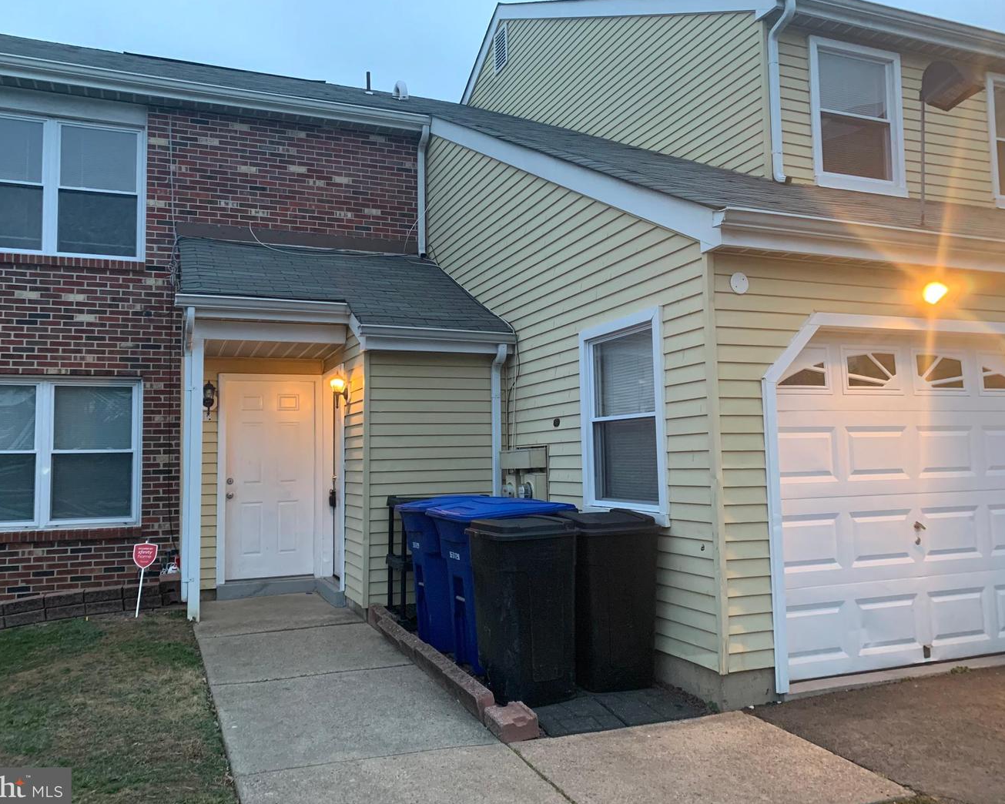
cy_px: 396
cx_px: 491
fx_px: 833
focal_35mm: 28
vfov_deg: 51.5
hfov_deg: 62.2
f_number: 1.8
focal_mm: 4.25
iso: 320
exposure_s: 1/40
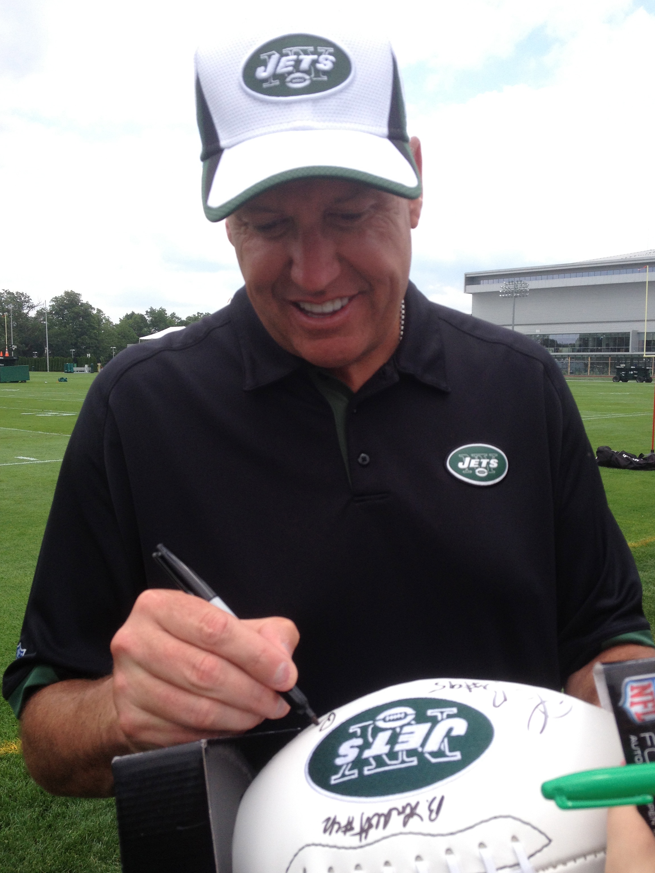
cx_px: 344
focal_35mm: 37
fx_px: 933
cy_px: 455
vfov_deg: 50.1
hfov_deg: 38.7
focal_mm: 4.28
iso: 50
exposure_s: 1/1104
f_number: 2.4
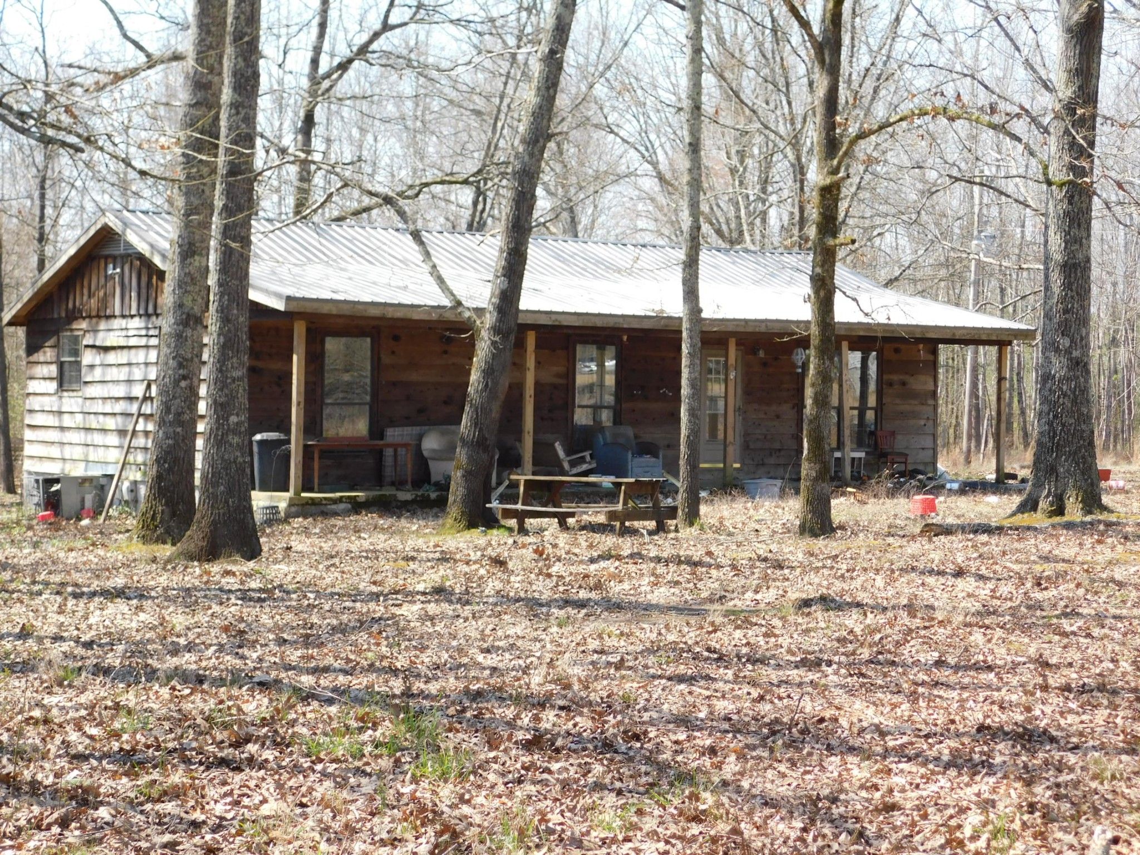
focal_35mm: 71
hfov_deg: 27.4
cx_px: 570
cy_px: 428
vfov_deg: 20.7
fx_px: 2338
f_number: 4.3
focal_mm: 12.6
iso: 125
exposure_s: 1/200
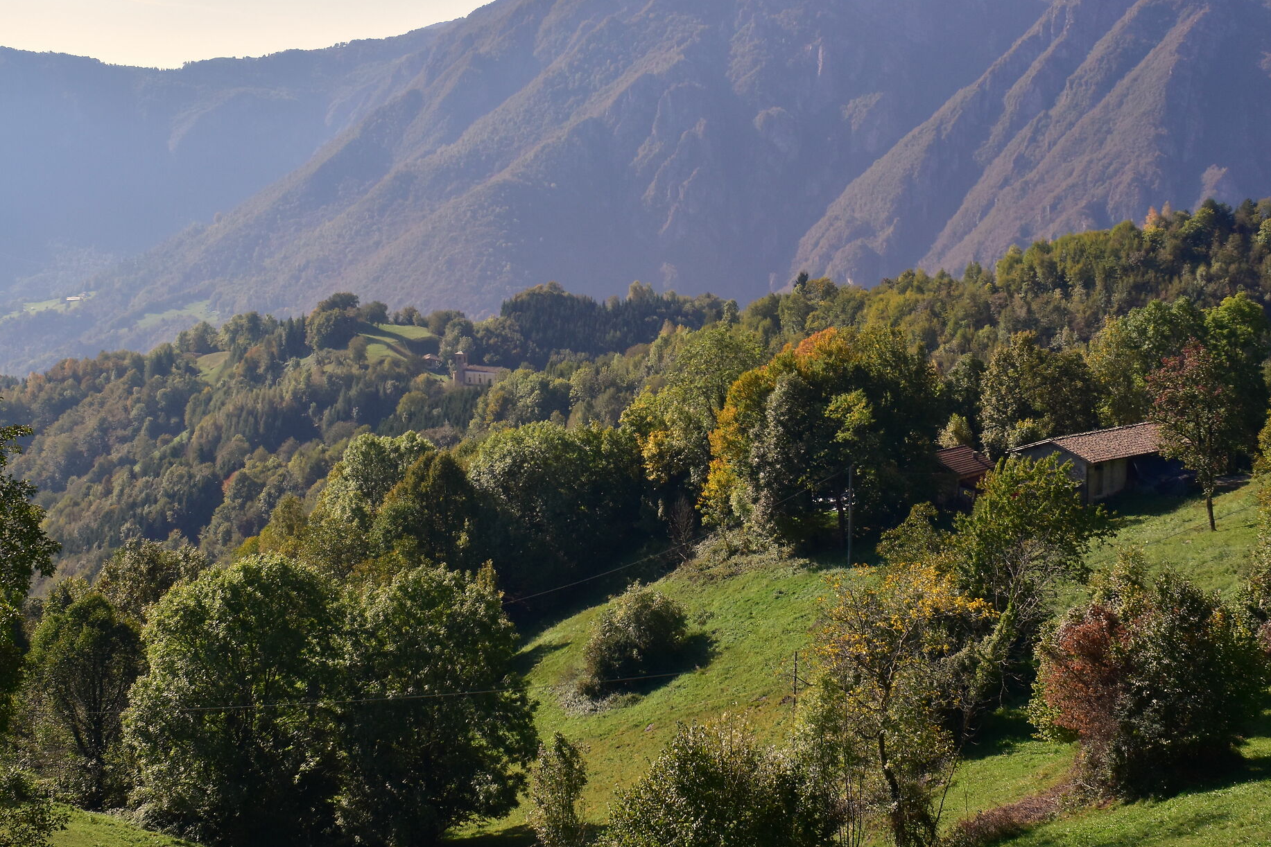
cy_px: 324
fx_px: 1942
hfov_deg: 36.2
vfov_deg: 24.6
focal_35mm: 55
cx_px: 610
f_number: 10
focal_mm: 28
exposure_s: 1/320
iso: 400
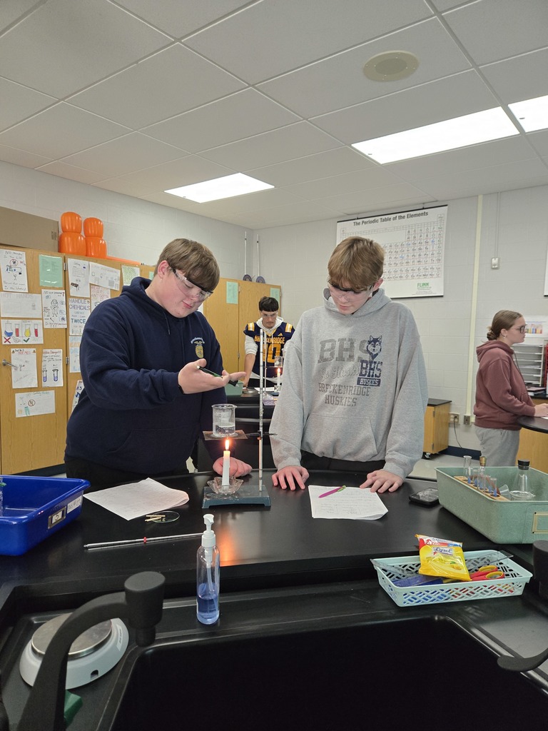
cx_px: 274
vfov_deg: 73.9
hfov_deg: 58.9
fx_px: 485
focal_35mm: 23
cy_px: 366
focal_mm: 5.4
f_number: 1.8
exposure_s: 1/120
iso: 800
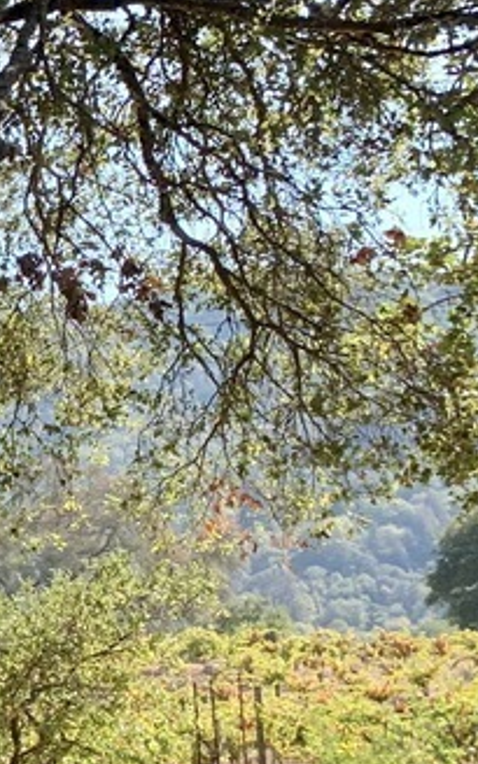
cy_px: 459
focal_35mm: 86
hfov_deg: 12.2
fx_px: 1793
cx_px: -660
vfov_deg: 24.0
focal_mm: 4.25
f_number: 1.8
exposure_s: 1/394
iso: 25
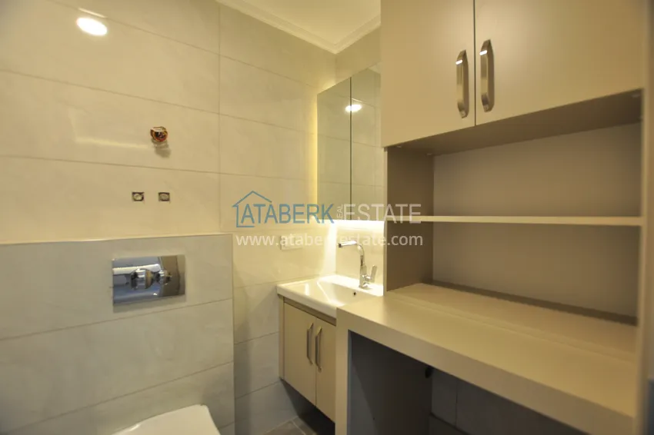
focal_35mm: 15
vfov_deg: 77.3
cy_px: 218
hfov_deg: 100.4
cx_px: 327
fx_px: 272
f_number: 4
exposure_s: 1/20
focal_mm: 10
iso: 200
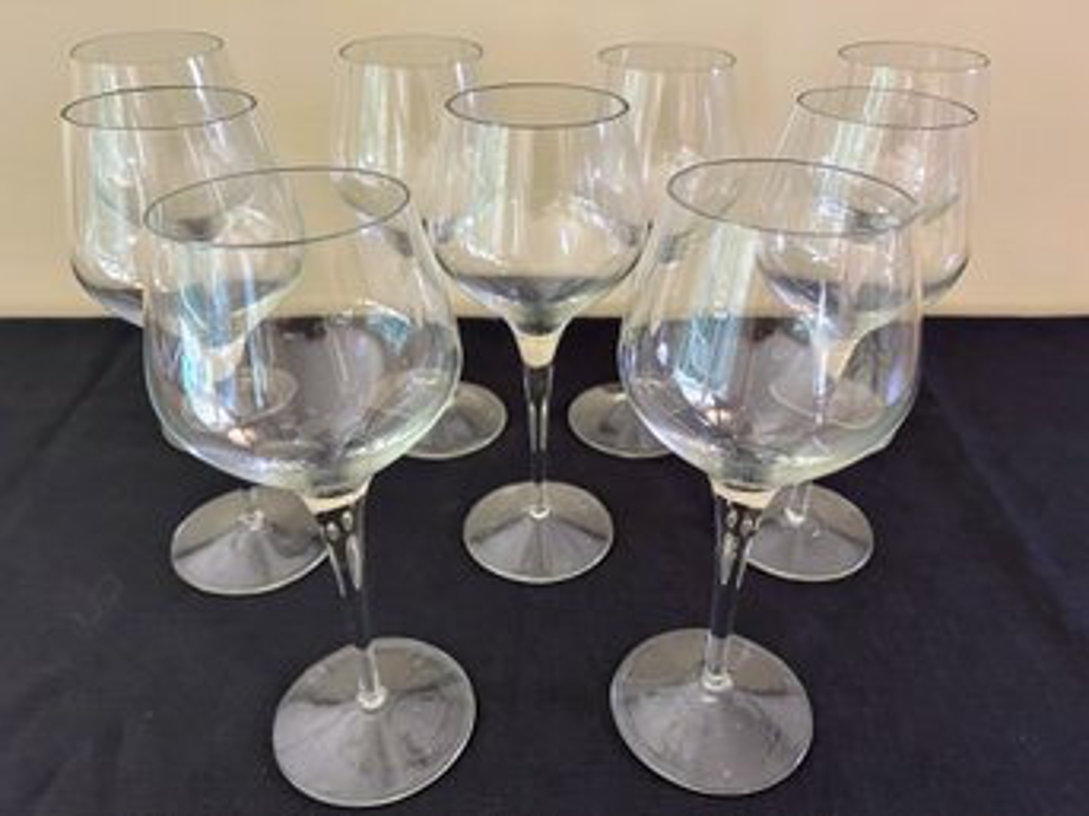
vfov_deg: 53.0
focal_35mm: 26
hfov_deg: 67.3
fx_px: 818
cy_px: 408
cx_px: 544
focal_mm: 5.7
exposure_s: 1/60
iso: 320
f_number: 1.5
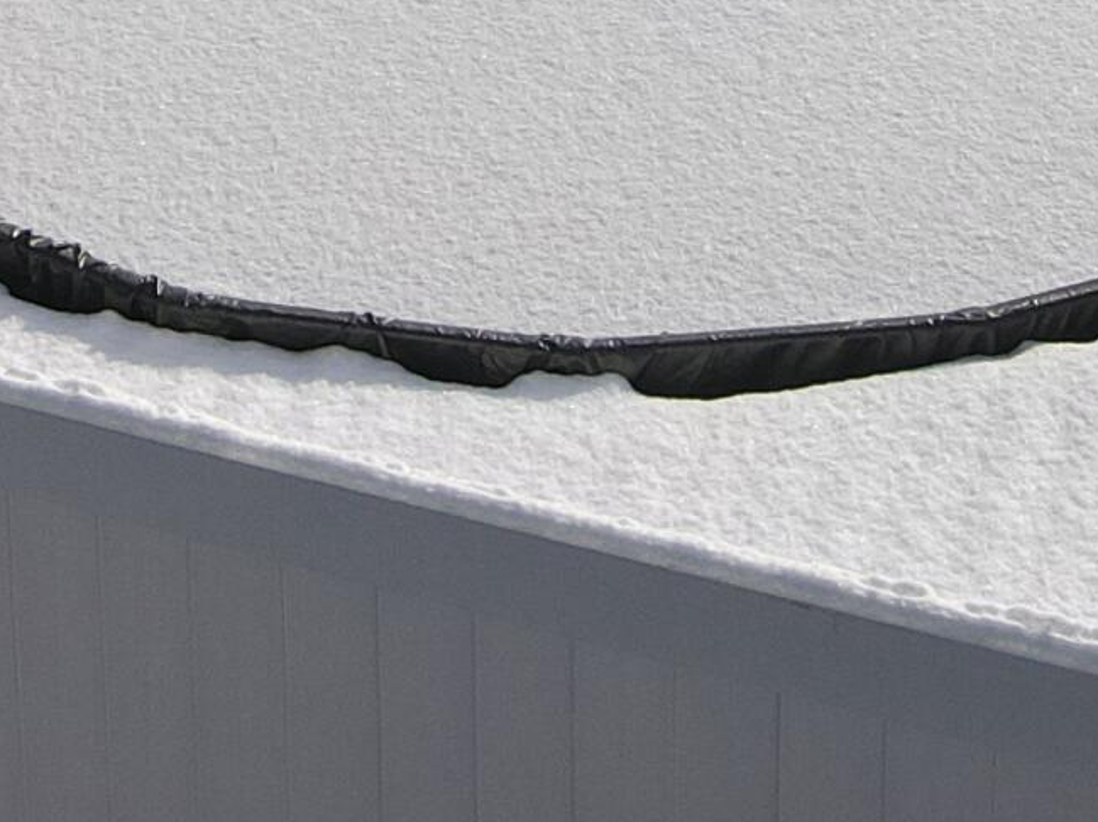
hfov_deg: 17.5
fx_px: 3519
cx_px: 152
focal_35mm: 111
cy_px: -964
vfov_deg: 11.6
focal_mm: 4.5
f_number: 2.8
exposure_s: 1/800
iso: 100
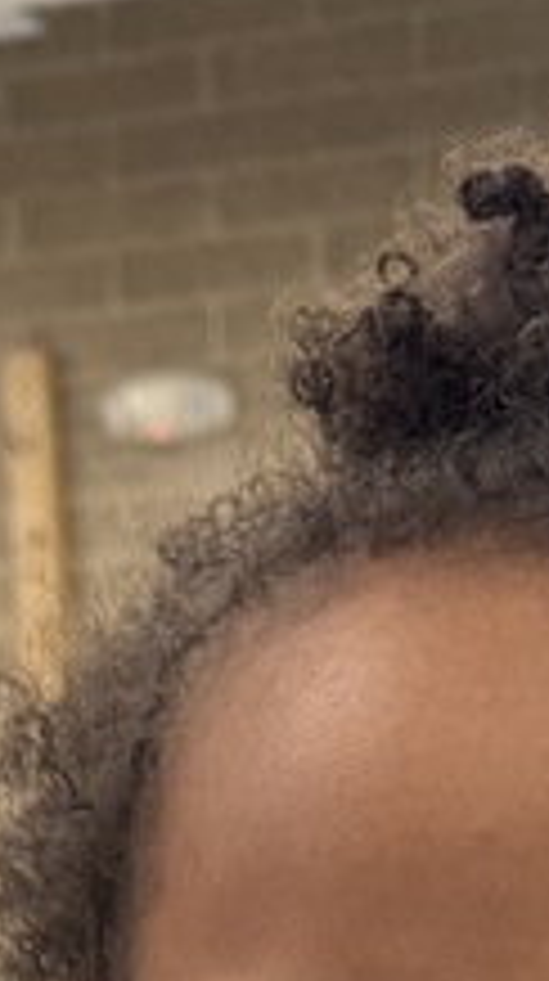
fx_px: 3196
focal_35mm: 123
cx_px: 693
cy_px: 2070
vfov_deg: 14.1
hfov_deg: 9.7
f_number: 1.78
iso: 125
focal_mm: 6.76
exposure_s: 1/60
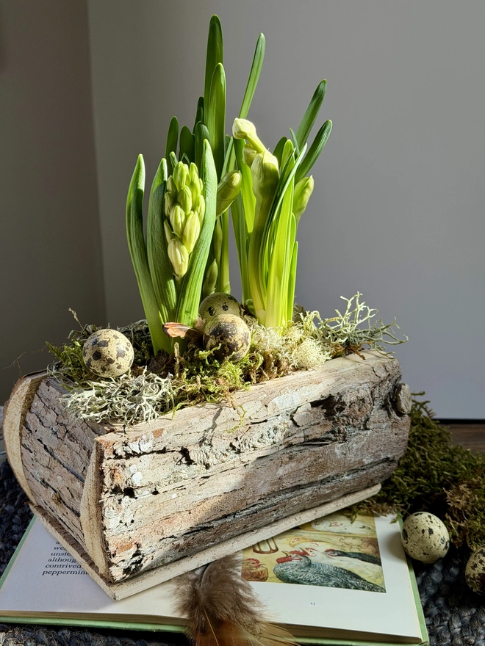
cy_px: 323
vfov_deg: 39.7
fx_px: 897
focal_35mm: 48
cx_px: 242
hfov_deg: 30.3
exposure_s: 1/432
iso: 64
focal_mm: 6.76
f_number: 1.78
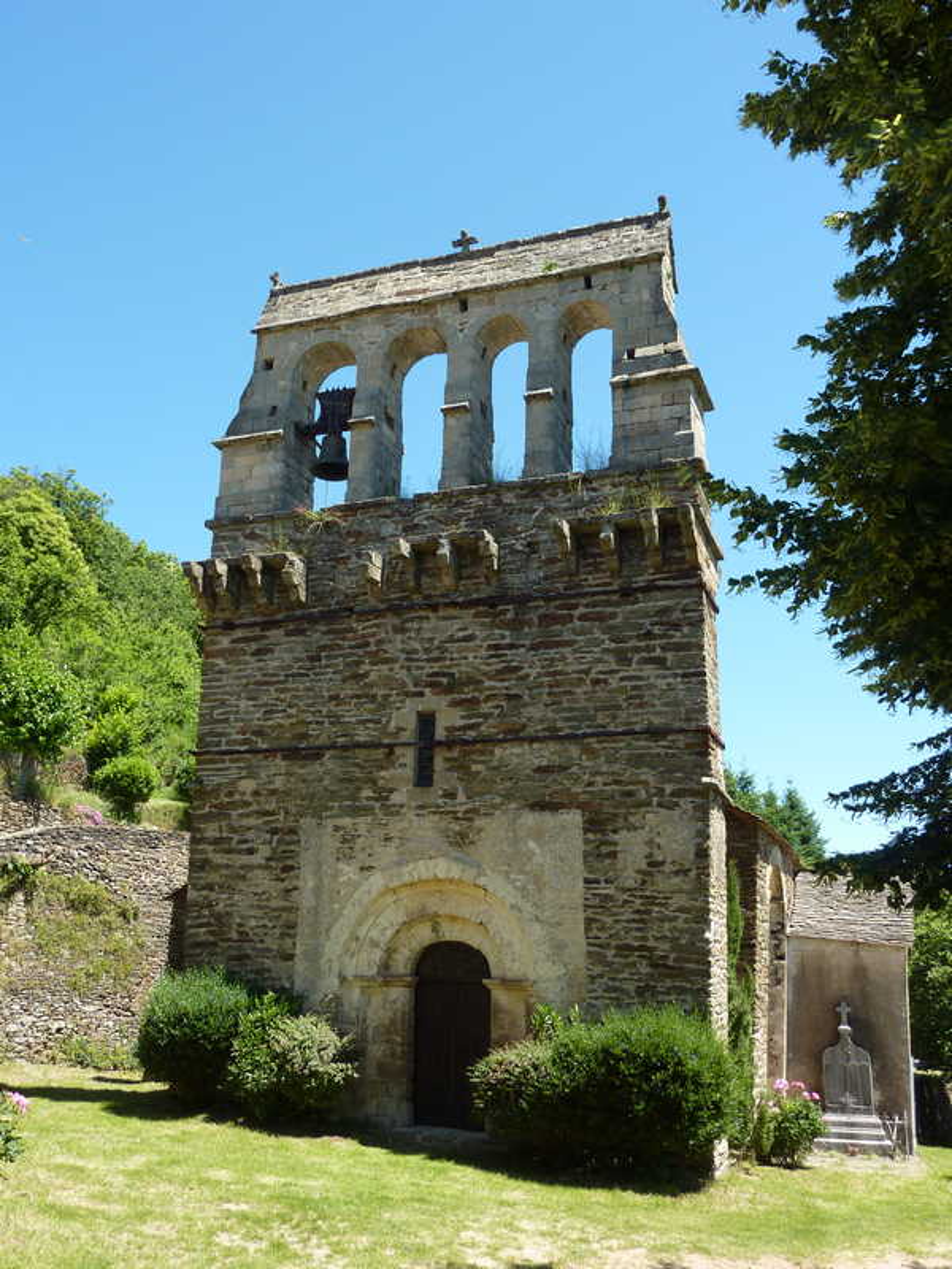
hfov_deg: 46.8
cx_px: 476
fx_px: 1100
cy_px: 634
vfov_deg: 60.0
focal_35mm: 30
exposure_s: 1/320
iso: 100
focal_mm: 5
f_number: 4
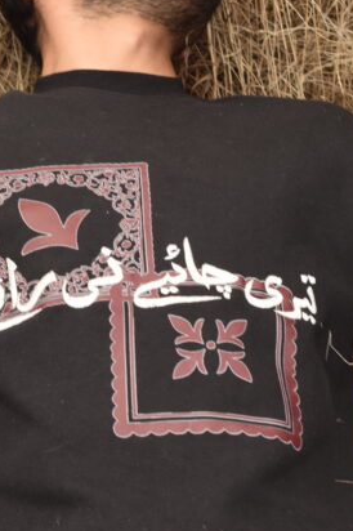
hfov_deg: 8.4
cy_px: 263
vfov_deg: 12.5
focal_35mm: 164
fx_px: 2416
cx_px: 135
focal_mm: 50
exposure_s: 1/100
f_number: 5
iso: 400
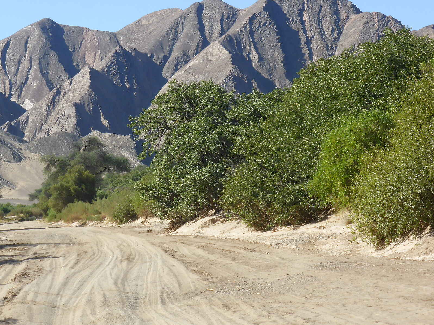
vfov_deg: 12.7
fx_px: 1467
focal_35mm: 117
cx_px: 178
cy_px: 137
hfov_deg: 16.8
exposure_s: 1/400
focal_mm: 16.1
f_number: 5.2
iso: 100
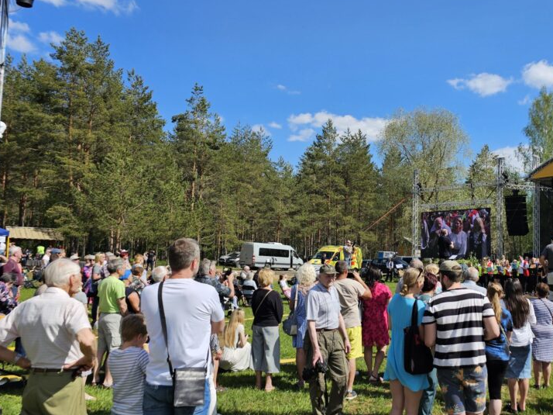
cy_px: 216
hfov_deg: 54.1
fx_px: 527
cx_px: 376
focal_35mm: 33
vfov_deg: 42.9
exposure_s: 1/742
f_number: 1.7
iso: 10
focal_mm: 6.3
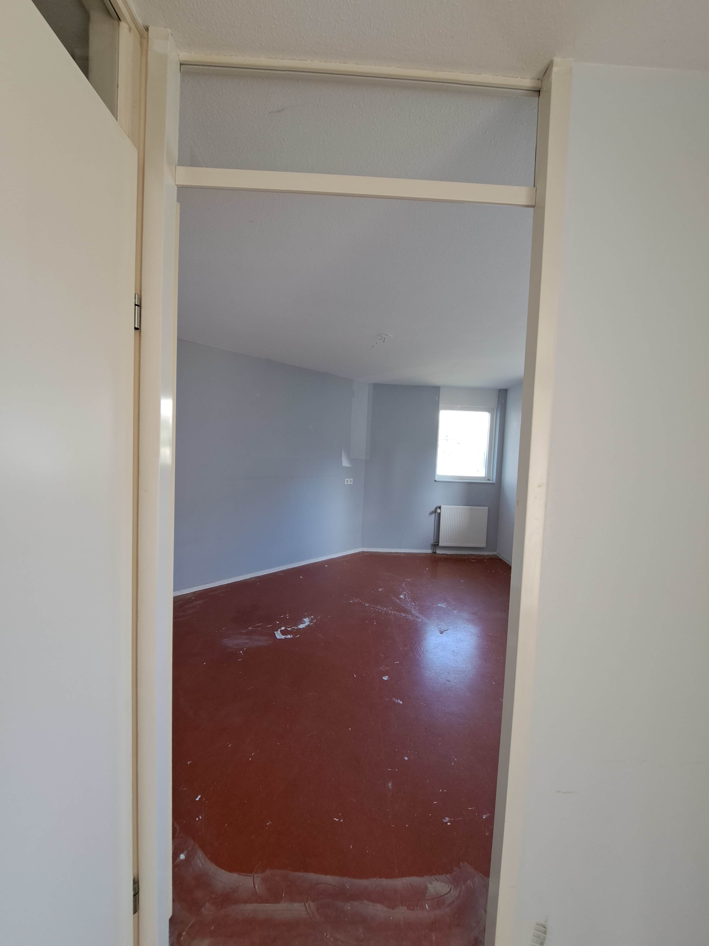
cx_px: 354
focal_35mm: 13
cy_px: 473
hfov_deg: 89.9
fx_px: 355
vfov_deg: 106.2
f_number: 2.2
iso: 100
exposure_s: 1/50
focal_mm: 1.74
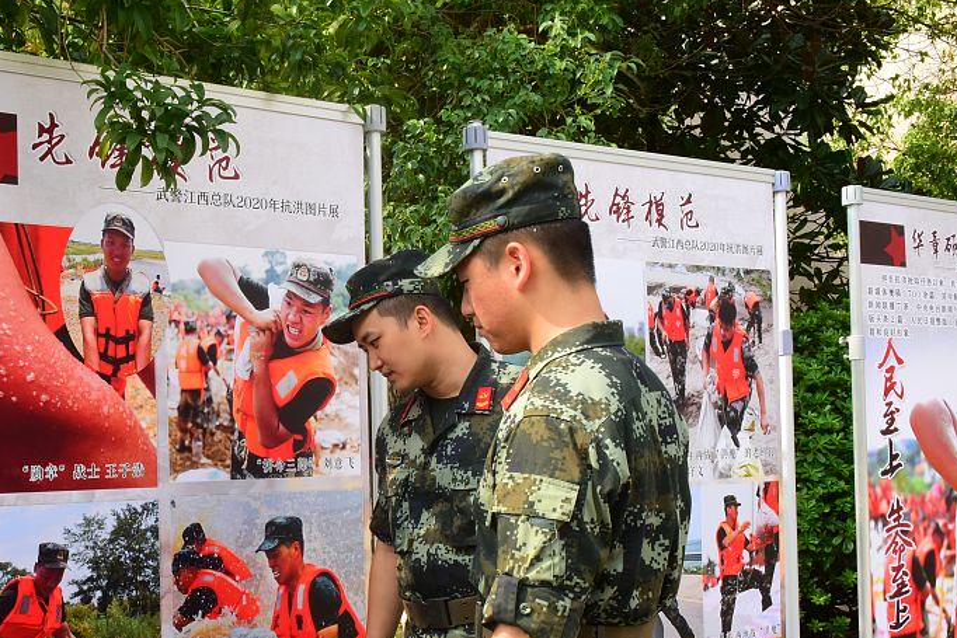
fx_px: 1356
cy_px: 457
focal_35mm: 51
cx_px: 269
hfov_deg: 38.1
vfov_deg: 26.2
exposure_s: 1/125
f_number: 22
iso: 1250
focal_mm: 29
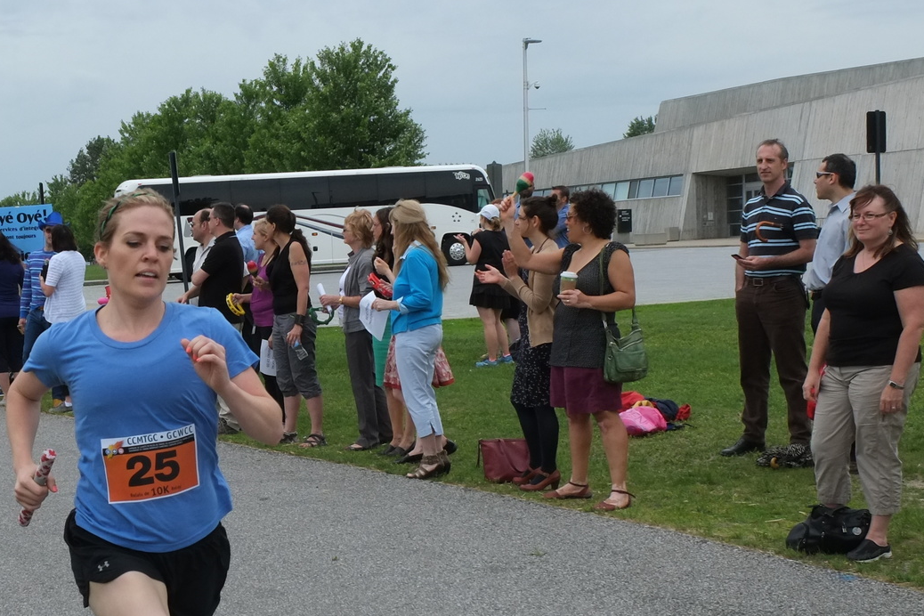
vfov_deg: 20.8
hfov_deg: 30.2
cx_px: 182
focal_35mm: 65
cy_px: 448
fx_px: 1668
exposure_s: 1/1000
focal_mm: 18
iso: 800
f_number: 8
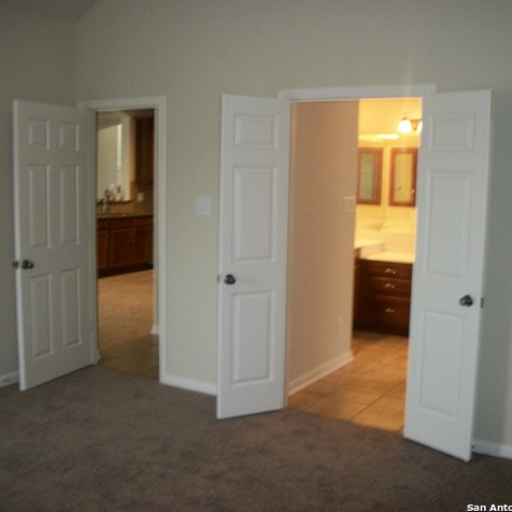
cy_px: 256
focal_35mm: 38
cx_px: 295
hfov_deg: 43.7
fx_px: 636
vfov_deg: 43.9
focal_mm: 5.7
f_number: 2.9
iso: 160
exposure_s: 1/30
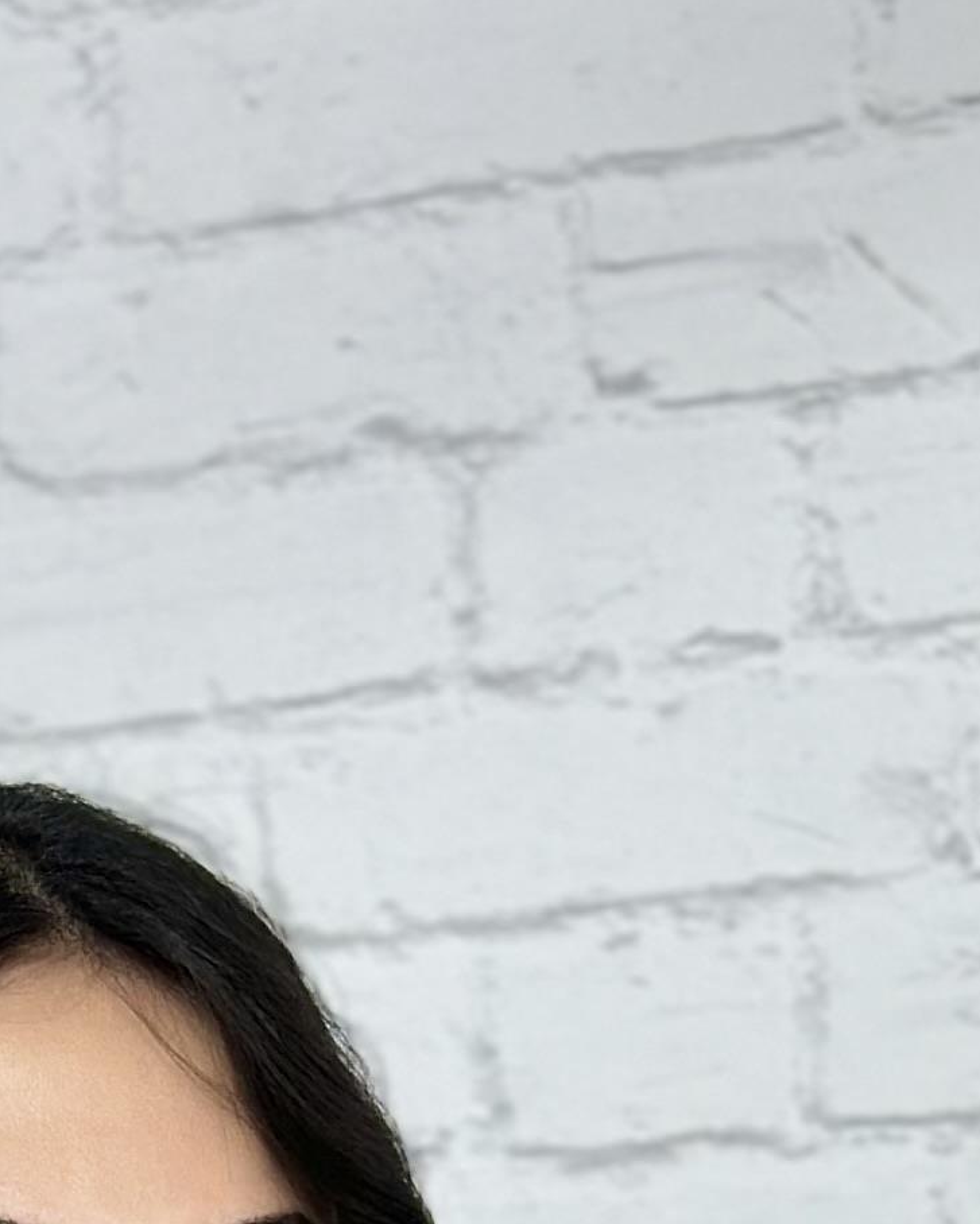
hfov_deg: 7.4
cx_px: 30
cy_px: 2584
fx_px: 7537
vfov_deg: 8.7
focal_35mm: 208
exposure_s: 1/100
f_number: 1.78
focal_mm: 6.86
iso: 64
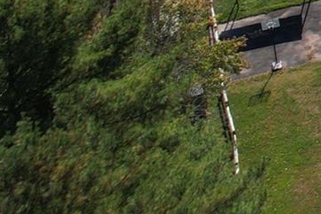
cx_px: 829
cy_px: -347
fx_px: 1106
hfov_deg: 12.2
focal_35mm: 124
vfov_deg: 9.5
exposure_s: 1/2000
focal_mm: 8.38
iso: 100
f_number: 2.8
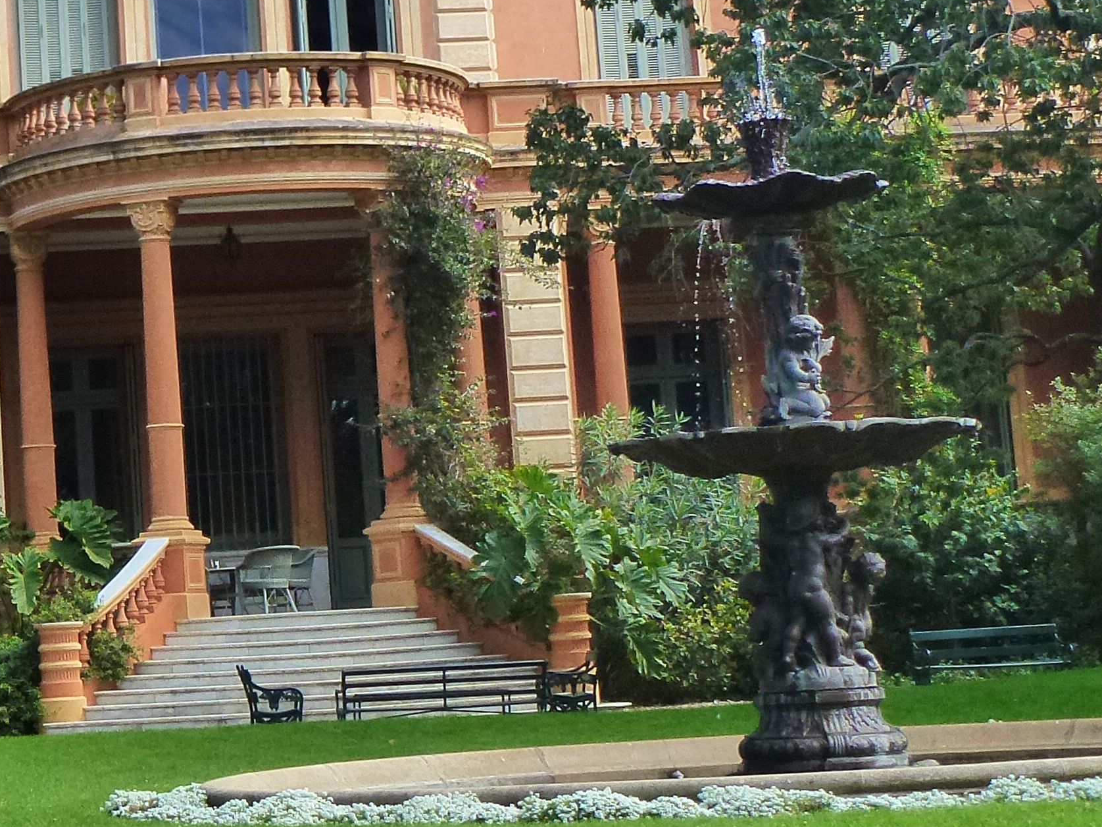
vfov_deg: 14.9
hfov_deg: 19.7
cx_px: 159
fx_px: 3120
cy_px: 14
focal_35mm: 98
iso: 250
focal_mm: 6.8
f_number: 3.8
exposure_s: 1/400
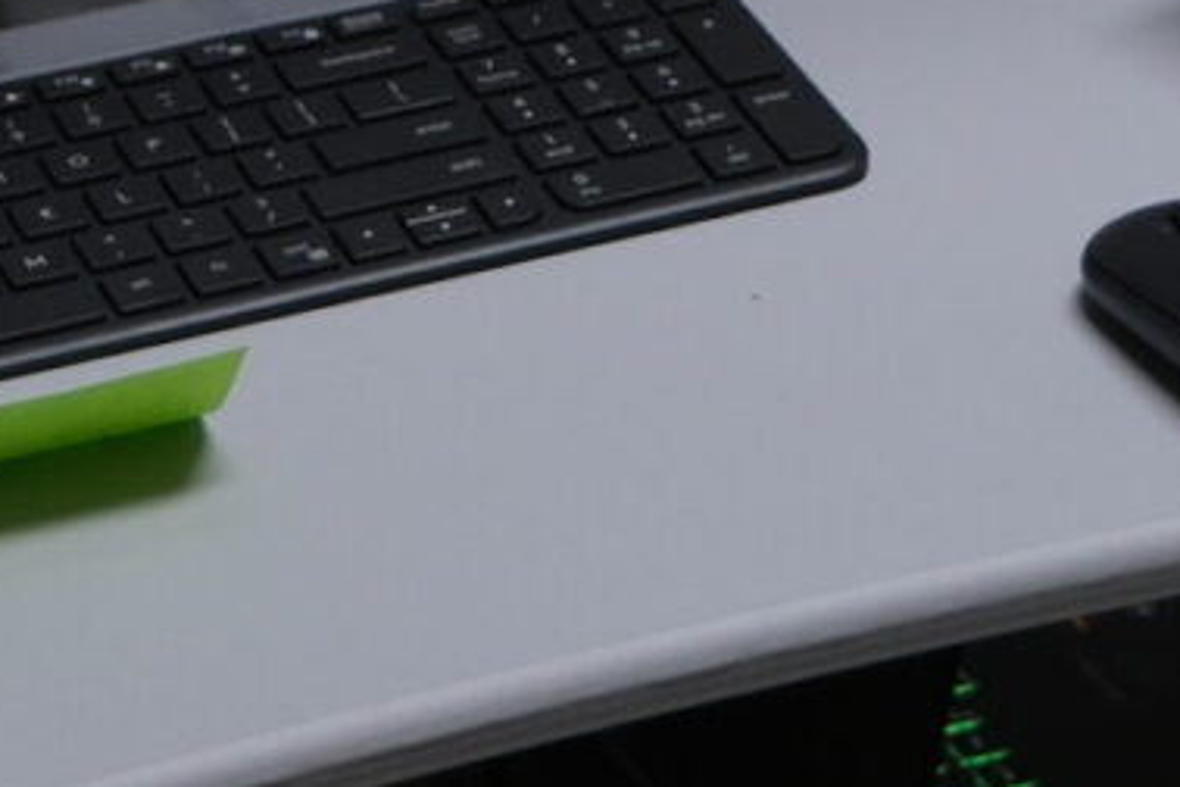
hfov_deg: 10.5
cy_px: -862
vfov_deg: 6.8
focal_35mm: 195
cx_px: 877
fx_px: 6391
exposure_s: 1/34
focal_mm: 24.2
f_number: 2.8
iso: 320
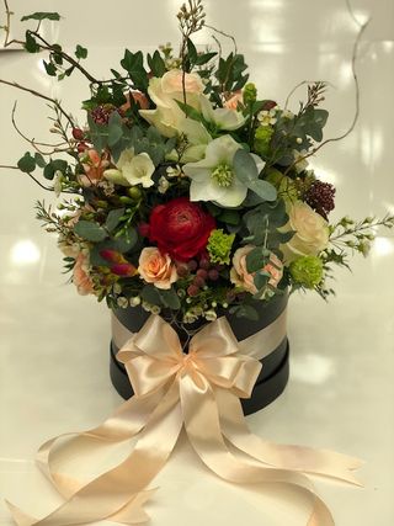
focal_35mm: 52
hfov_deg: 28.0
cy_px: 263
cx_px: 197
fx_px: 790
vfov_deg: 36.8
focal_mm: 6
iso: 40
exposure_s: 1/50
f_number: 2.4
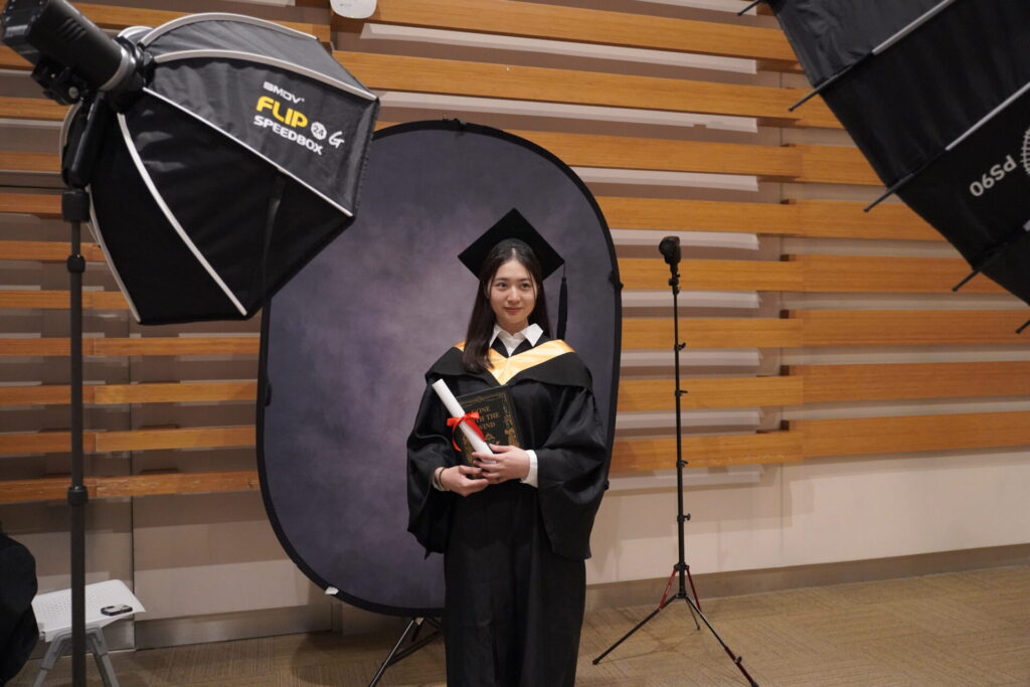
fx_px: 830
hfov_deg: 63.7
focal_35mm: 29
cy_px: 344
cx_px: 515
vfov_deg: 45.0
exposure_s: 1/160
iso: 10000
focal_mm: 29
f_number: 4
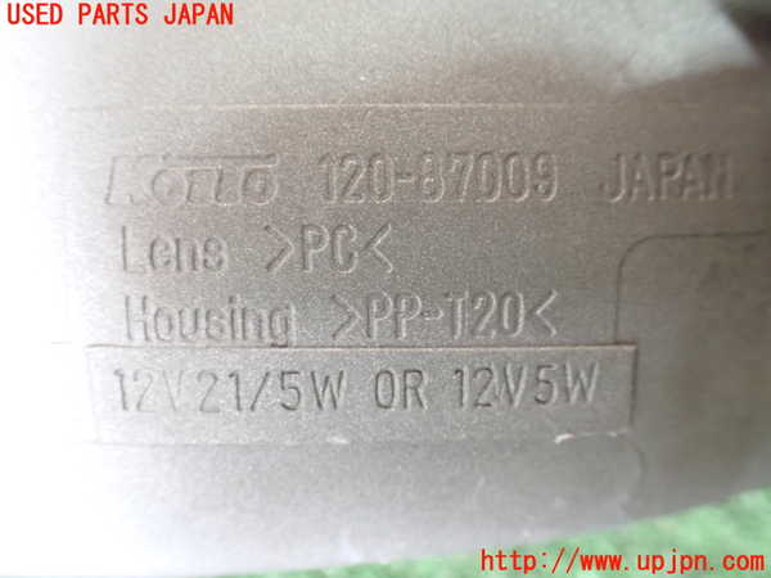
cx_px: 386
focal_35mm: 30
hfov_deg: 60.0
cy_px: 289
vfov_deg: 46.8
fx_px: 668
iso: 1250
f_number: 2.3
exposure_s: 1/30
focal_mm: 5.4
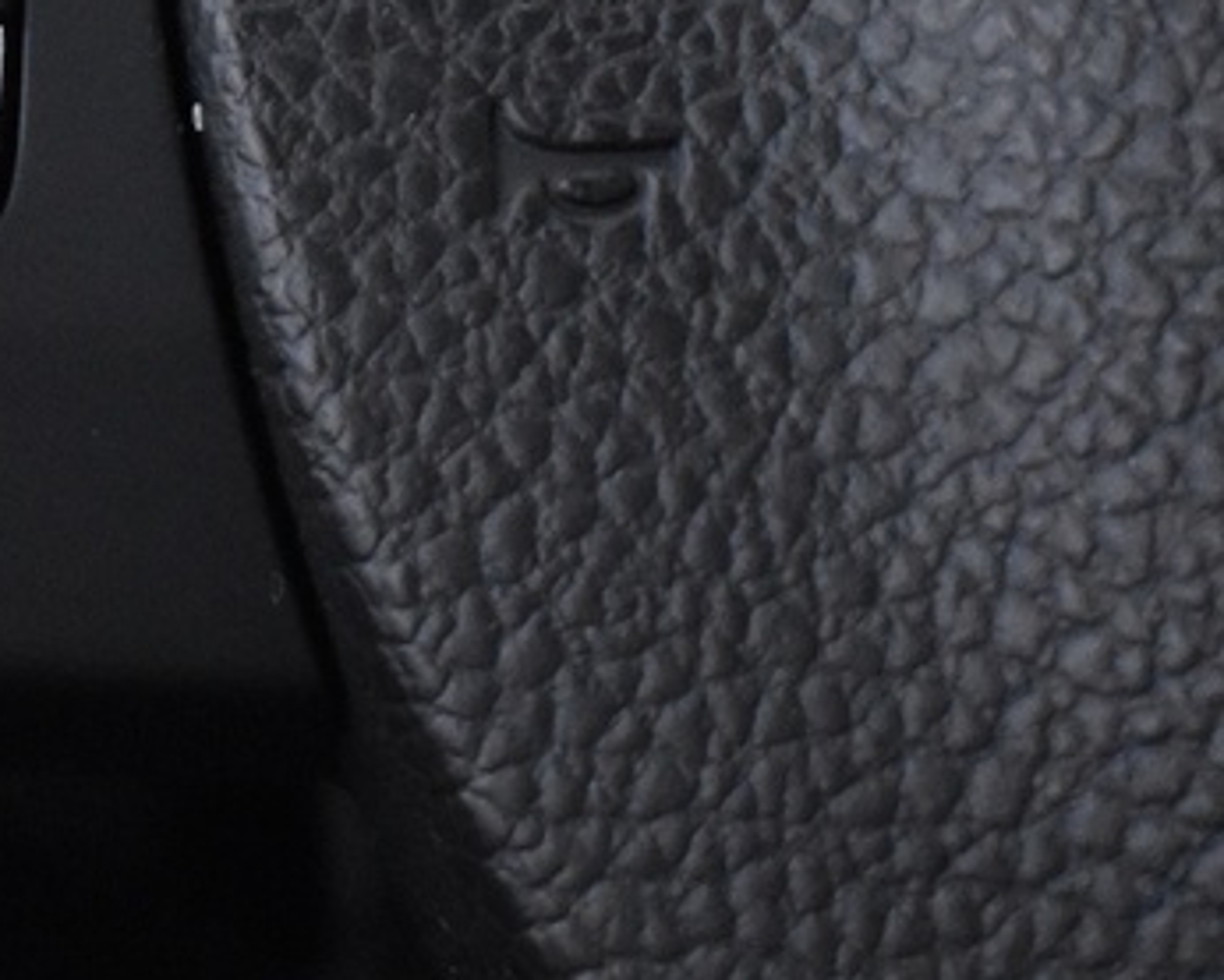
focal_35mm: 191
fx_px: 6928
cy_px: -50
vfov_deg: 8.0
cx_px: -495
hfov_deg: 9.8
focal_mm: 29
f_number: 4.2
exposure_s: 1/40
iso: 3200
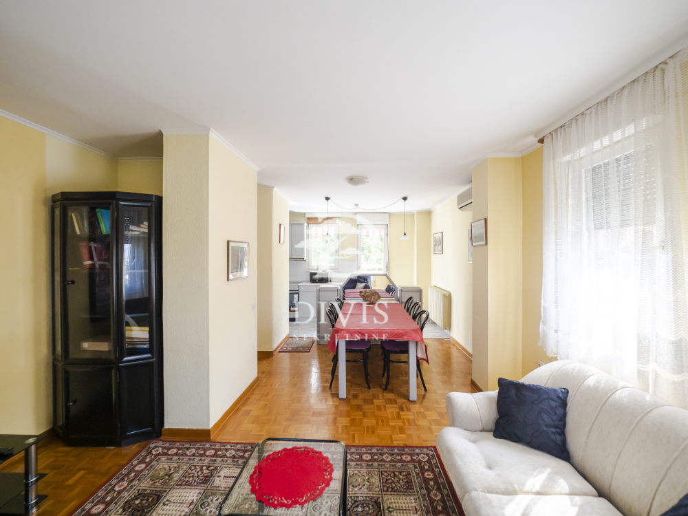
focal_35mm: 14
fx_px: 278
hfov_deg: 102.1
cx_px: 344
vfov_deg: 85.7
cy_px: 258
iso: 400
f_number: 4
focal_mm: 7
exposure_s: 1/200
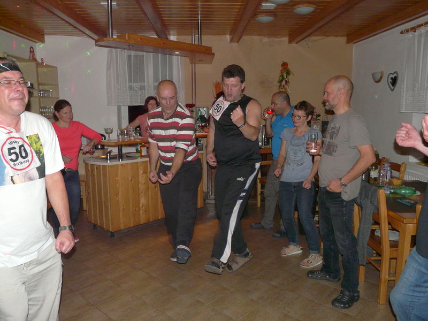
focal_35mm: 28
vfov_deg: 49.7
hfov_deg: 63.4
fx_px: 346
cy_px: 160
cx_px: 214
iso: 320
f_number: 2.8
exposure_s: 1/8
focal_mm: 4.6
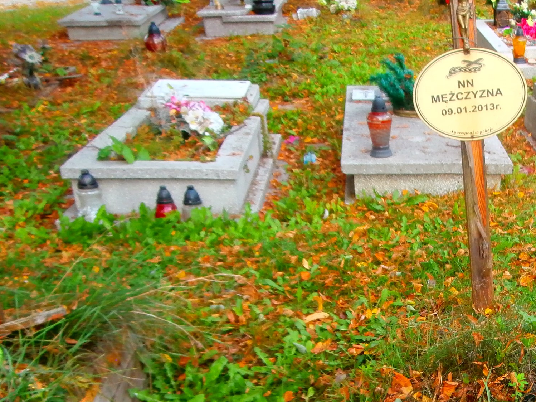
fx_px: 743
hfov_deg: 36.8
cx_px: 498
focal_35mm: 48
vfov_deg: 28.9
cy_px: 373
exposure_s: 1/100
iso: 100
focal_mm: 4.2
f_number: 3
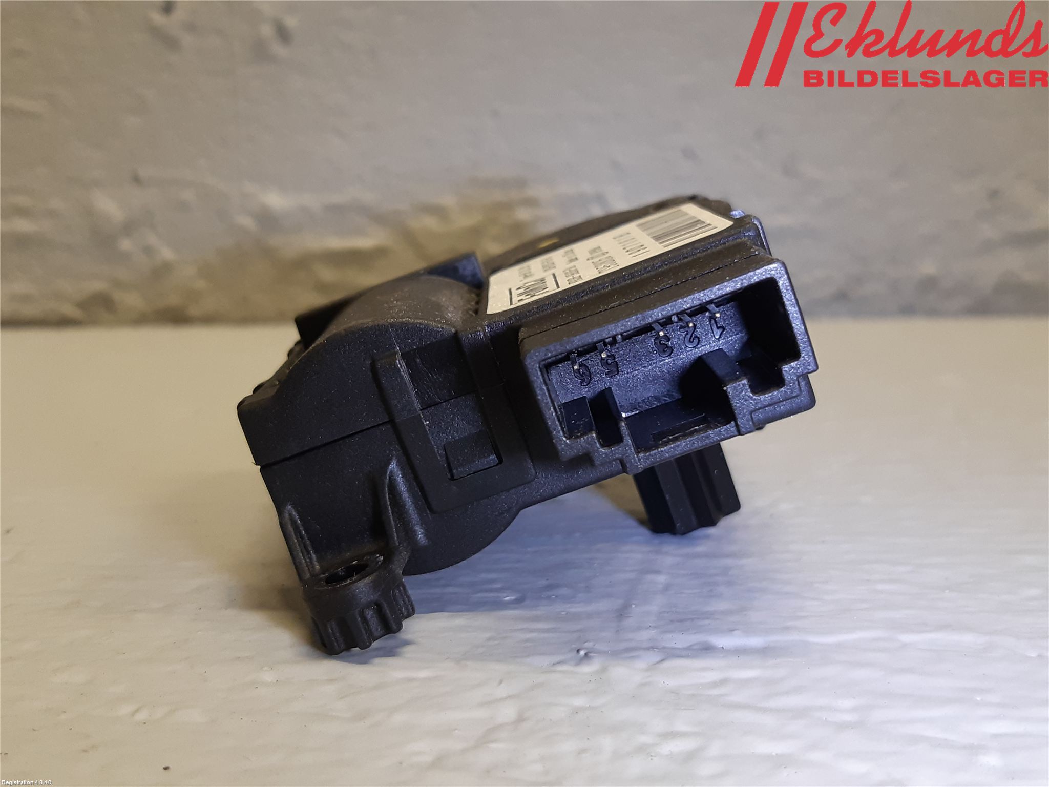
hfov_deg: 67.3
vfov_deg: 53.1
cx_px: 524
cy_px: 394
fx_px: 788
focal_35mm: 26
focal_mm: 3.93
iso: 125
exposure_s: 1/50
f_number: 1.7
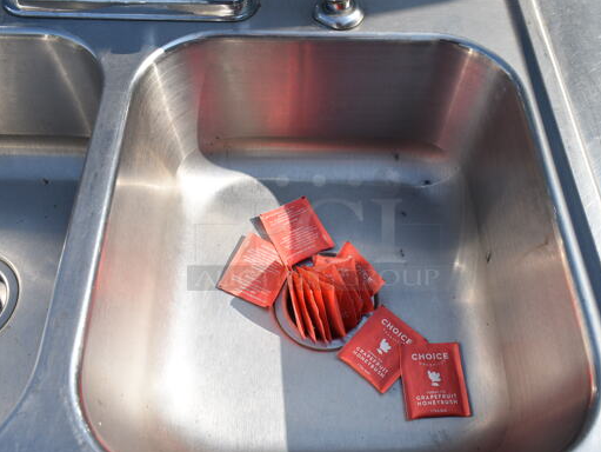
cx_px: 319
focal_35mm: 31
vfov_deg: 45.5
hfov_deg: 58.3
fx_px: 539
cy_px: 228
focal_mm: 18
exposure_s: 1/250
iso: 100
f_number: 8
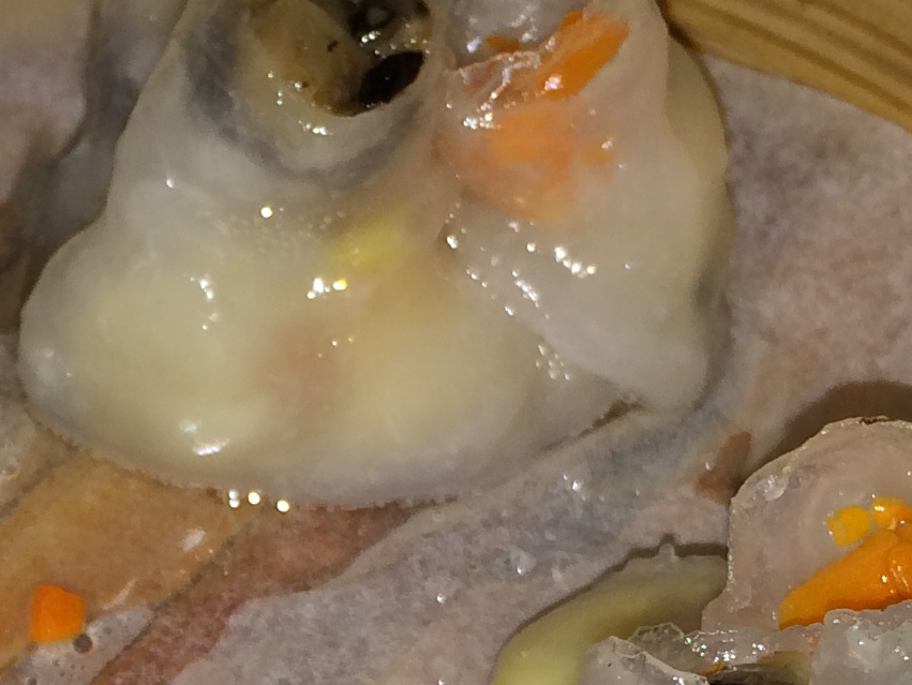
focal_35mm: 115
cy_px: 813
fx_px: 3031
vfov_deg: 12.6
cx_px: 33
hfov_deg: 16.8
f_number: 2.2
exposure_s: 1/163
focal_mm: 4.12
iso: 32
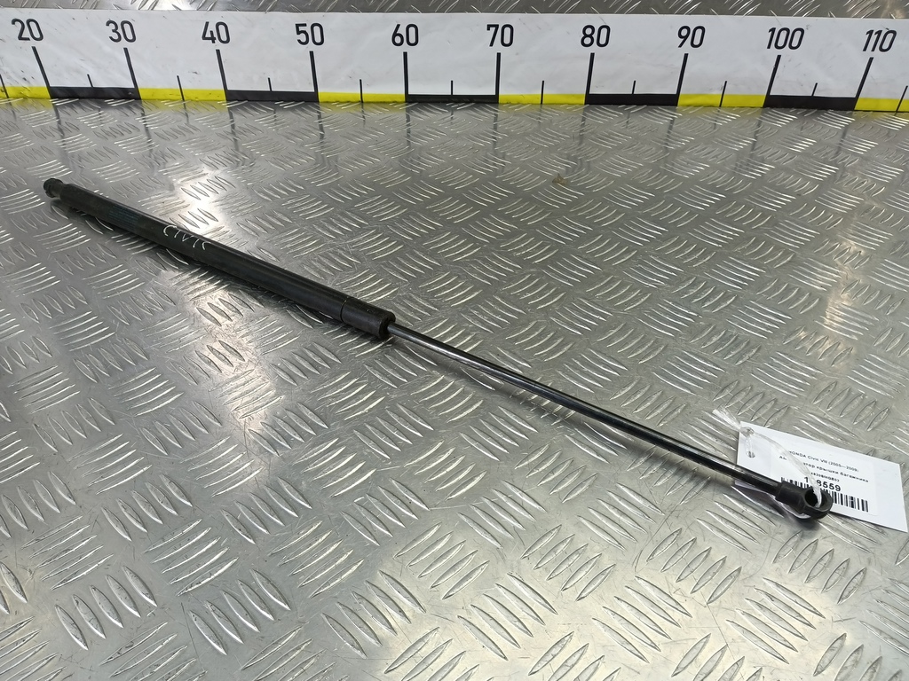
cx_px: 454
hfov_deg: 73.9
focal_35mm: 23
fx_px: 604
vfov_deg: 58.9
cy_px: 340
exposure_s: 1/50
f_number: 1.6
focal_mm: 4.11
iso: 103
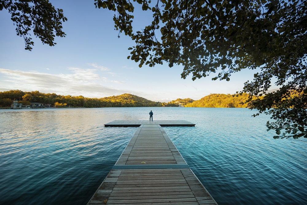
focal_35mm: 14
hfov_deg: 104.3
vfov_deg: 81.2
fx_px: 119
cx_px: 154
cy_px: 102
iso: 100
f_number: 4
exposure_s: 1/200
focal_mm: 14
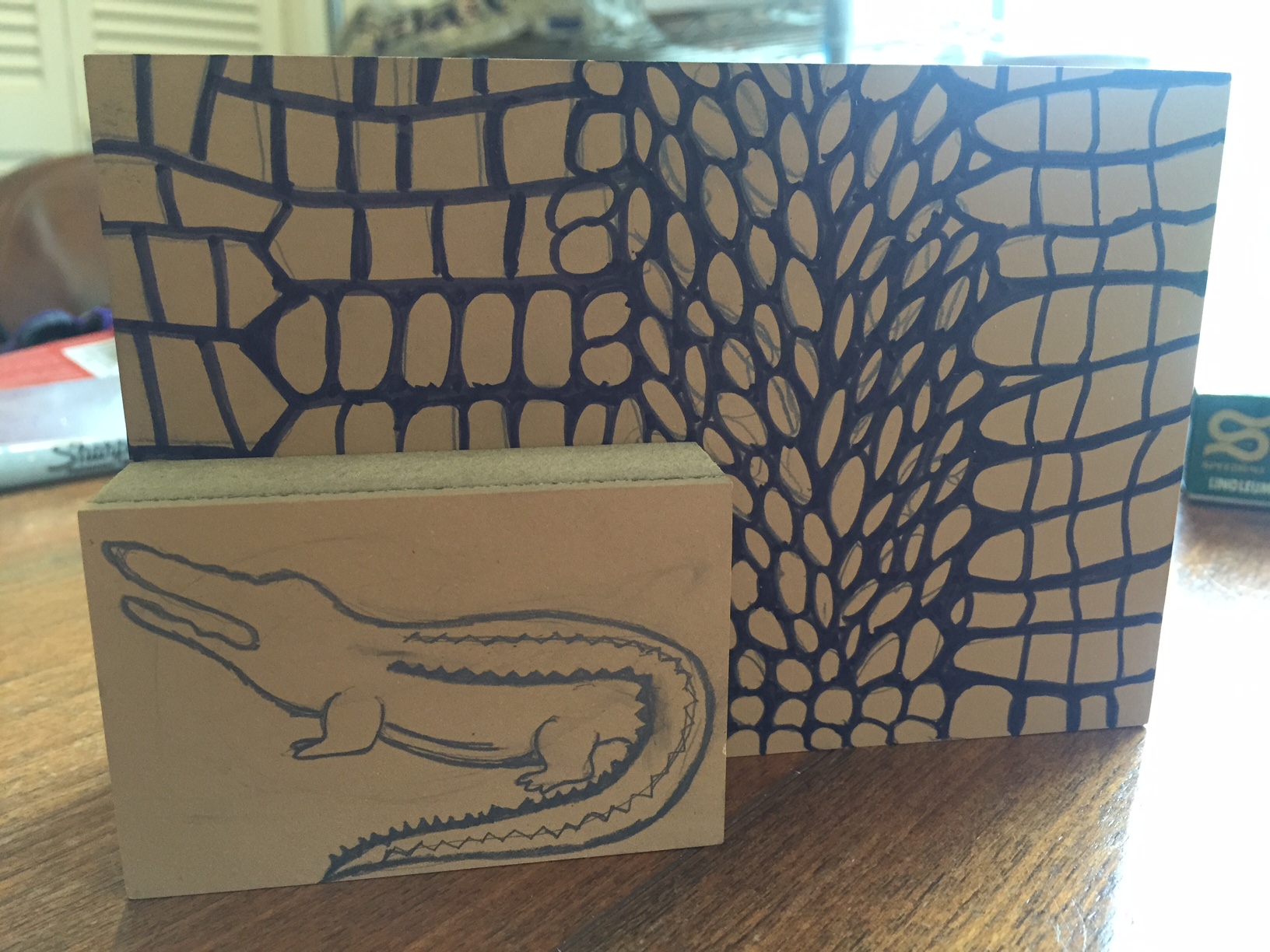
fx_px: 1064
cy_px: 476
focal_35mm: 29
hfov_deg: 61.7
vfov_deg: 48.2
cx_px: 635
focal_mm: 4.15
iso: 160
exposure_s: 1/30
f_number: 2.2
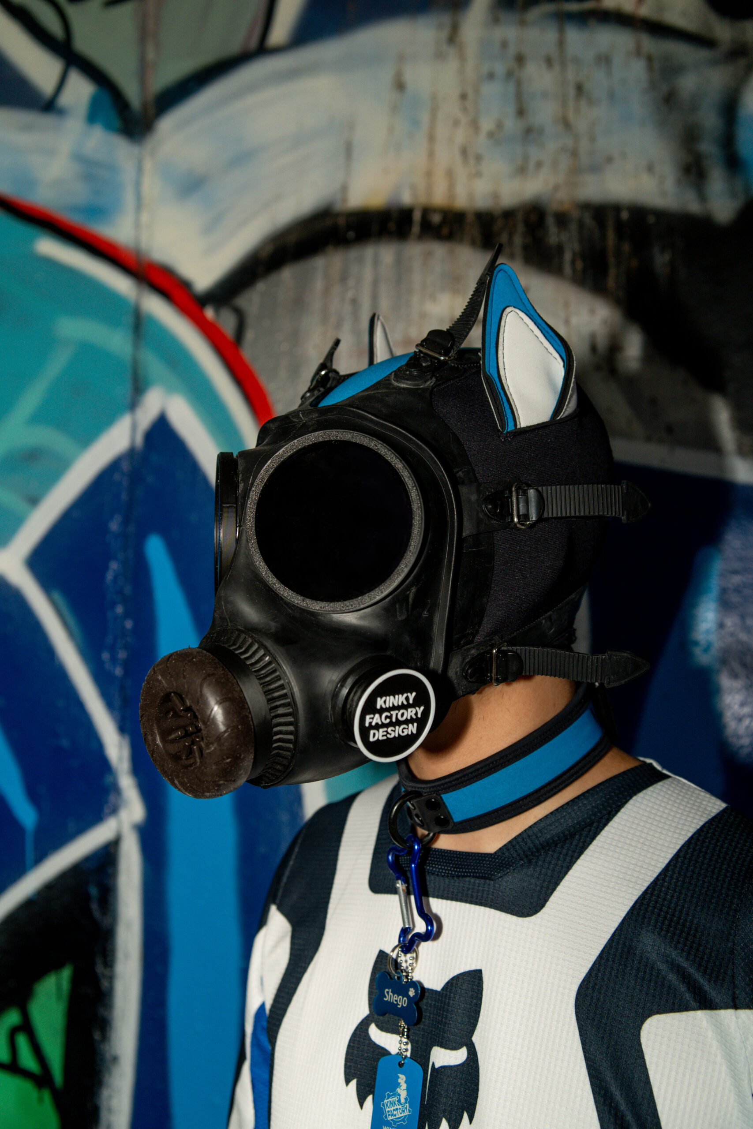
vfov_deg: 54.4
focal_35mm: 35
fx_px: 1098
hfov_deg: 37.9
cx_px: 376
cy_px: 564
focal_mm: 35
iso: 1000
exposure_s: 1/100
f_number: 4
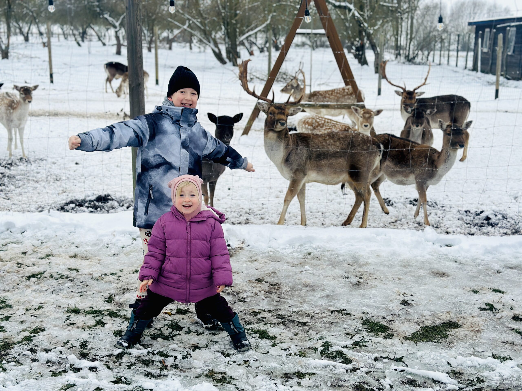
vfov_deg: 30.3
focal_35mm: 48
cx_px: 261
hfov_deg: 39.7
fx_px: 724
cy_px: 196
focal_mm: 6.86
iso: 80
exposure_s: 1/745
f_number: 1.78
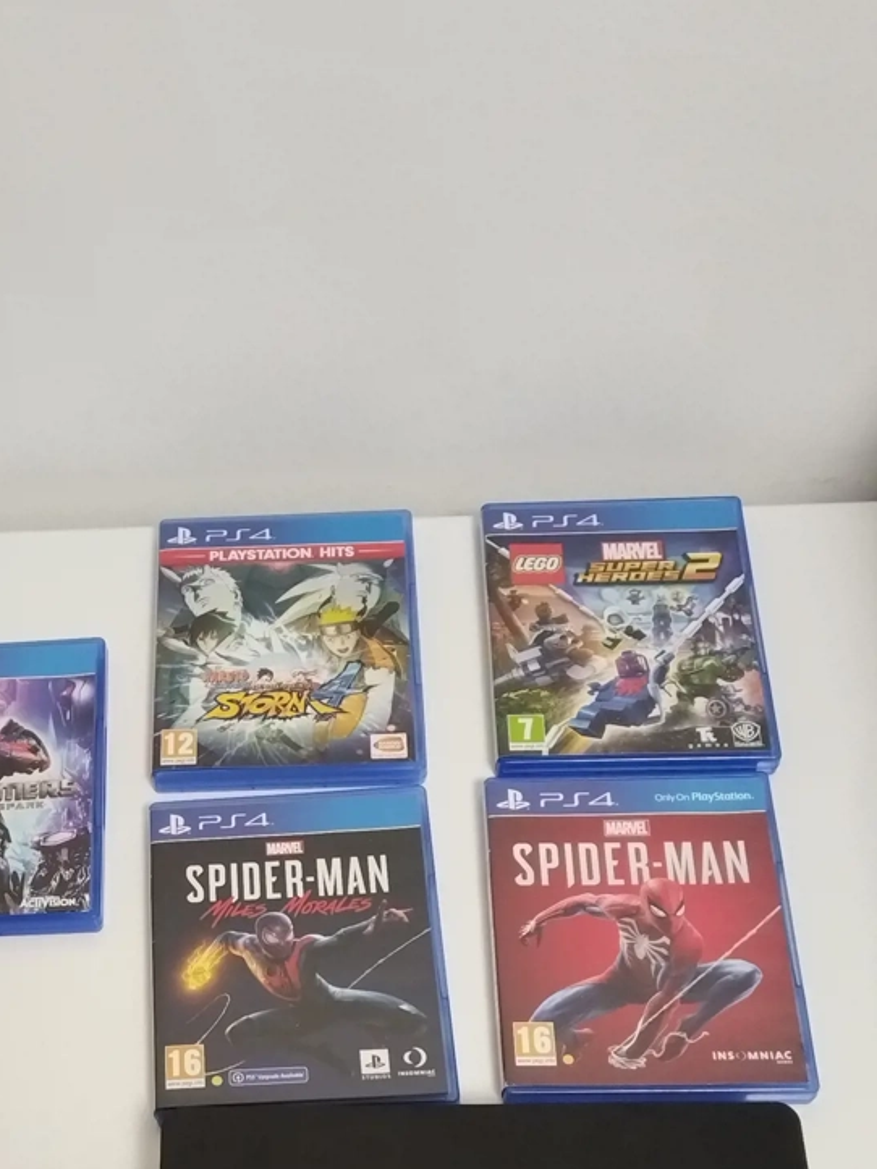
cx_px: 197
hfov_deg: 29.7
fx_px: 1622
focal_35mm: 48
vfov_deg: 37.2
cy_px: 1040
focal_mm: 4.95
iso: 1402
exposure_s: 1/100
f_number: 1.9
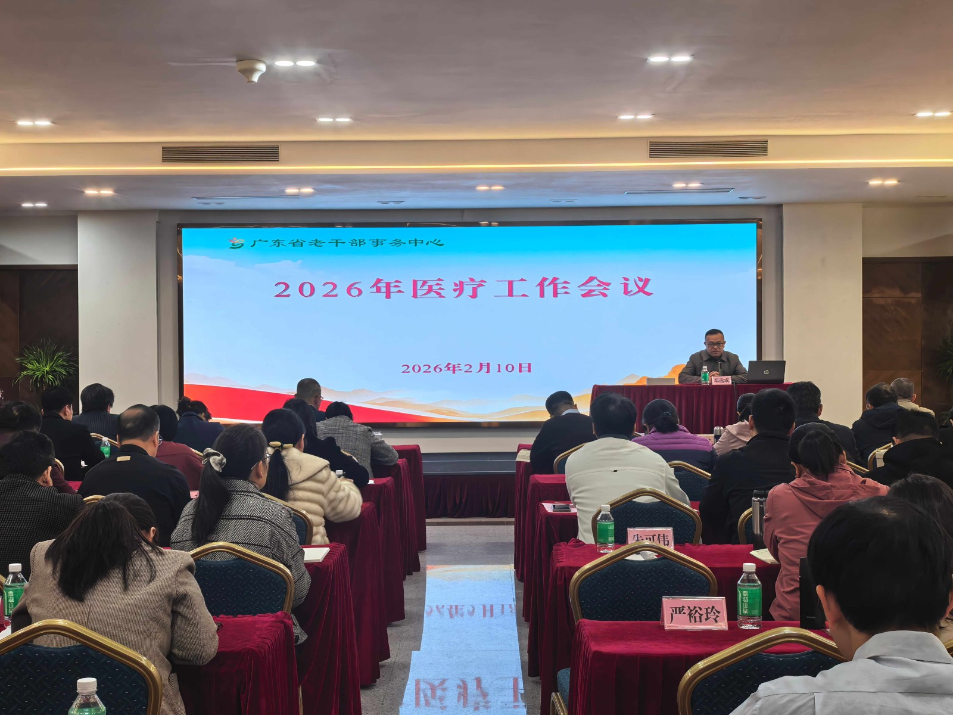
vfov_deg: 30.3
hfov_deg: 39.7
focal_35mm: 48
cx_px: 476
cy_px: 358
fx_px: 1321
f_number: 4
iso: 80
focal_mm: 8.5
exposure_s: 1/60
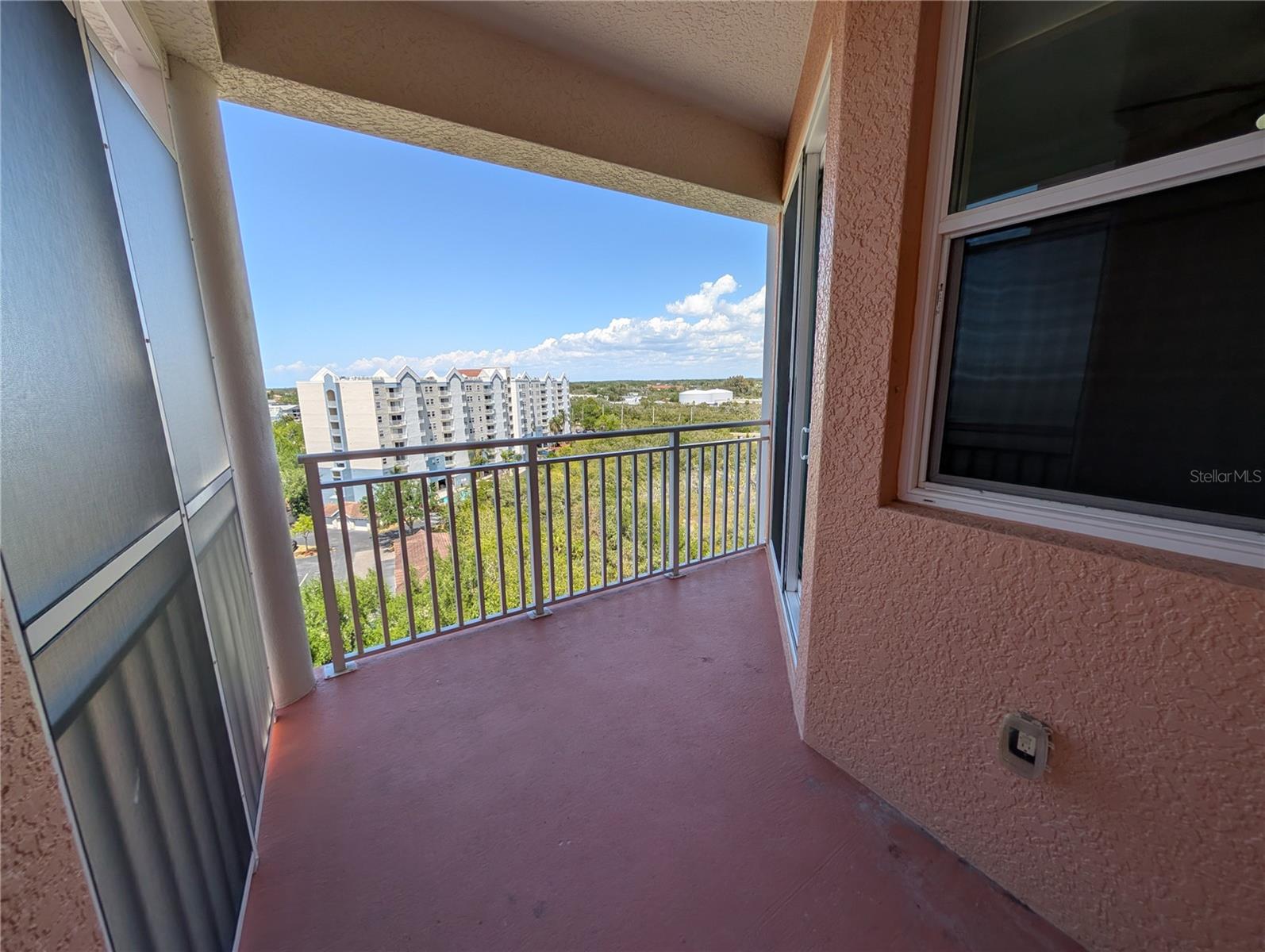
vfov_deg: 94.6
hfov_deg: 110.5
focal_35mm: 12
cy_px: 476
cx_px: 632
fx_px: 439
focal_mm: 2.02
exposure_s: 1/2169
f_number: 1.7
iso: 56
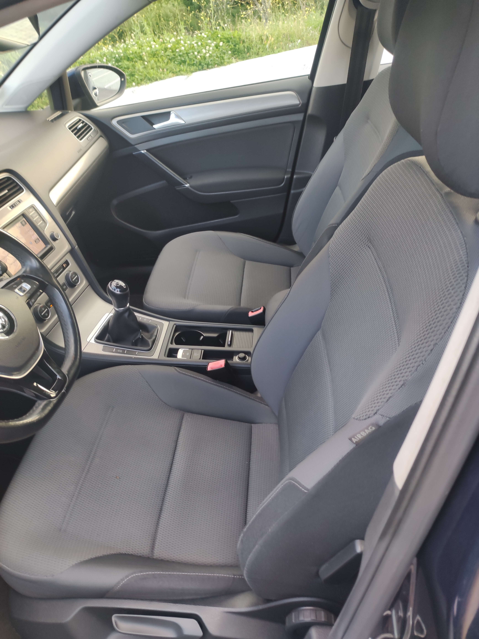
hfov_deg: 74.6
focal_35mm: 17
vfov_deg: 91.1
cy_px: 320
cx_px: 240
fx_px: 314
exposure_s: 1/50
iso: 155
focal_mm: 4.74
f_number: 1.79
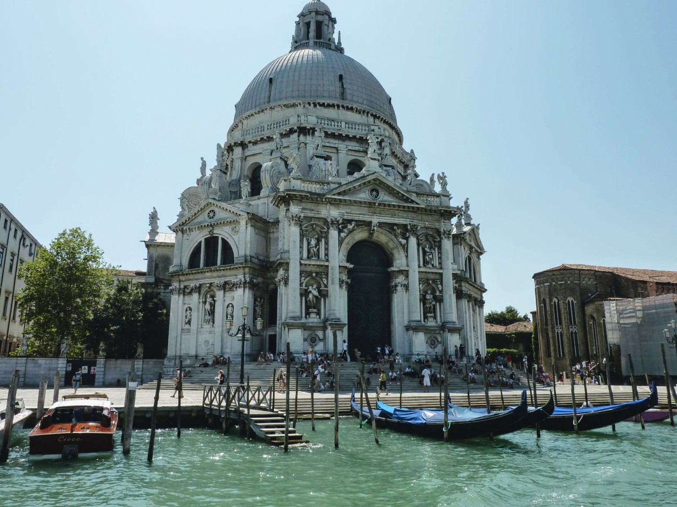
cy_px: 254
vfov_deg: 54.9
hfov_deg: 69.4
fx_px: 489
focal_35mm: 25
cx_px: 338
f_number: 5.6
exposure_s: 1/500
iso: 125
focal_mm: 4.1
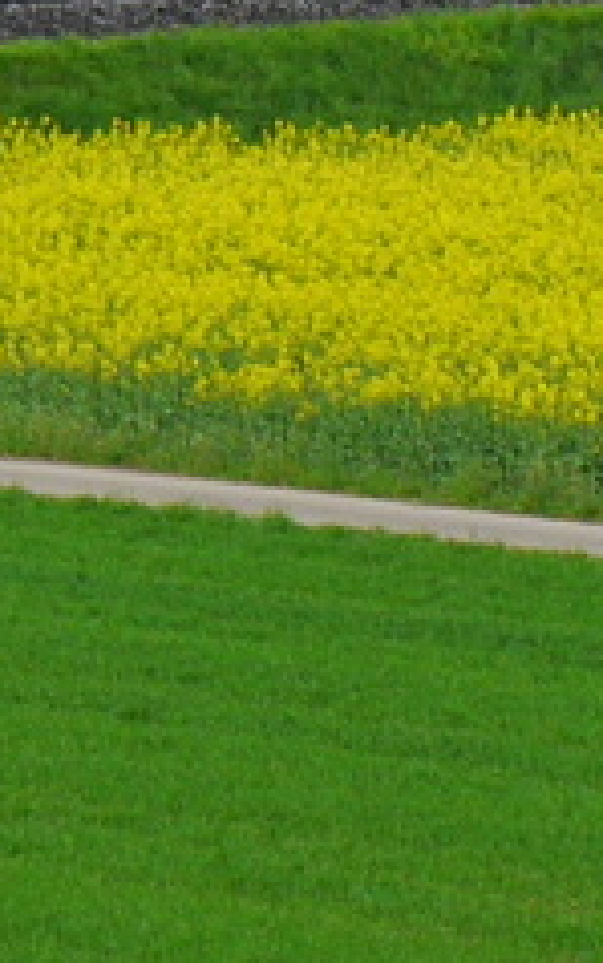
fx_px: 10820
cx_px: 1048
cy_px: -297
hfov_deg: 3.2
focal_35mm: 412
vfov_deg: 5.1
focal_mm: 42
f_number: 7.1
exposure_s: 1/250
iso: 160
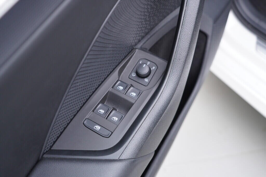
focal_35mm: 36
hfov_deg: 53.1
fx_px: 266
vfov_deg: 36.9
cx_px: 133
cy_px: 88
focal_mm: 24
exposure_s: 1/40
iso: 200
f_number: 2.8
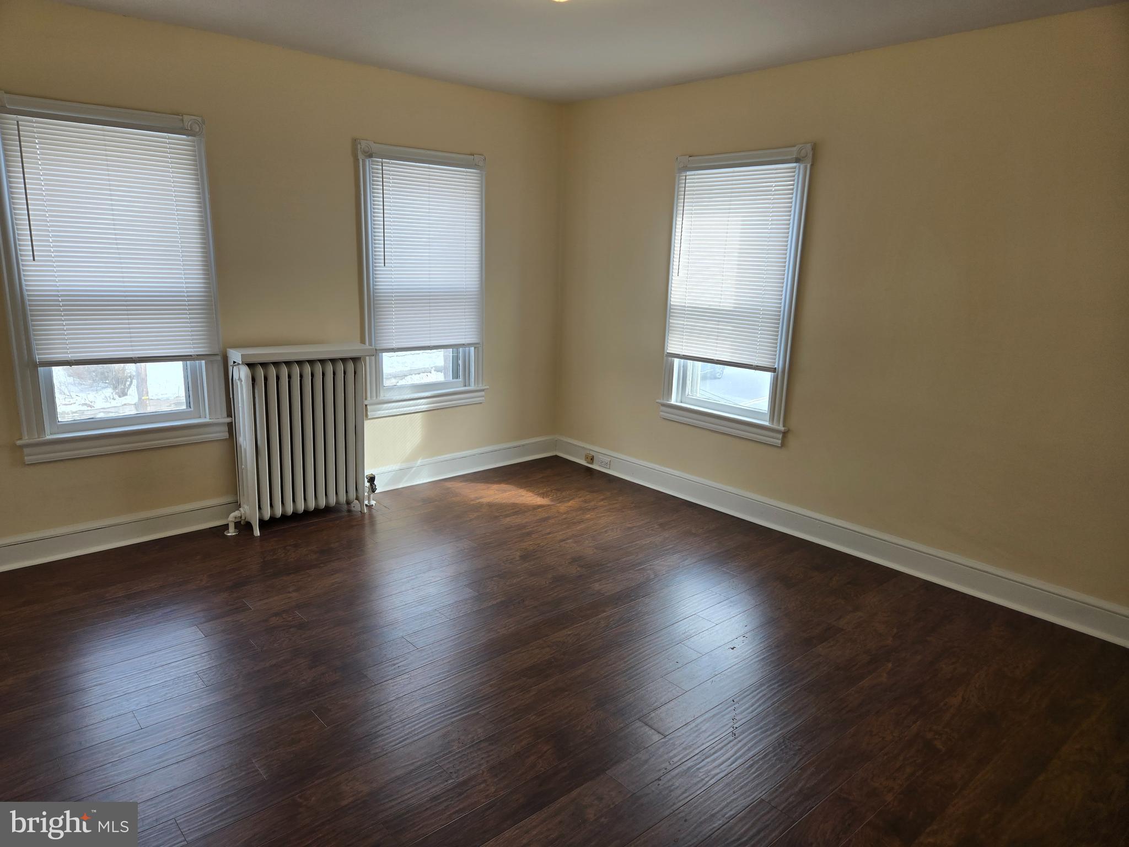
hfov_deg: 73.9
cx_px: 564
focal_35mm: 23
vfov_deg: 58.9
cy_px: 424
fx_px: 750
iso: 40
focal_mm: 5.4
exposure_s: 1/180
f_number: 1.8
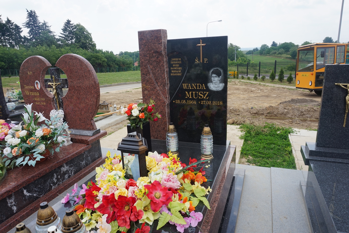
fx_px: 233
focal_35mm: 24
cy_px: 116
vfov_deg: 53.1
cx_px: 174
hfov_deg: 73.8
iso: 100
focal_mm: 16
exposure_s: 1/80
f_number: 13
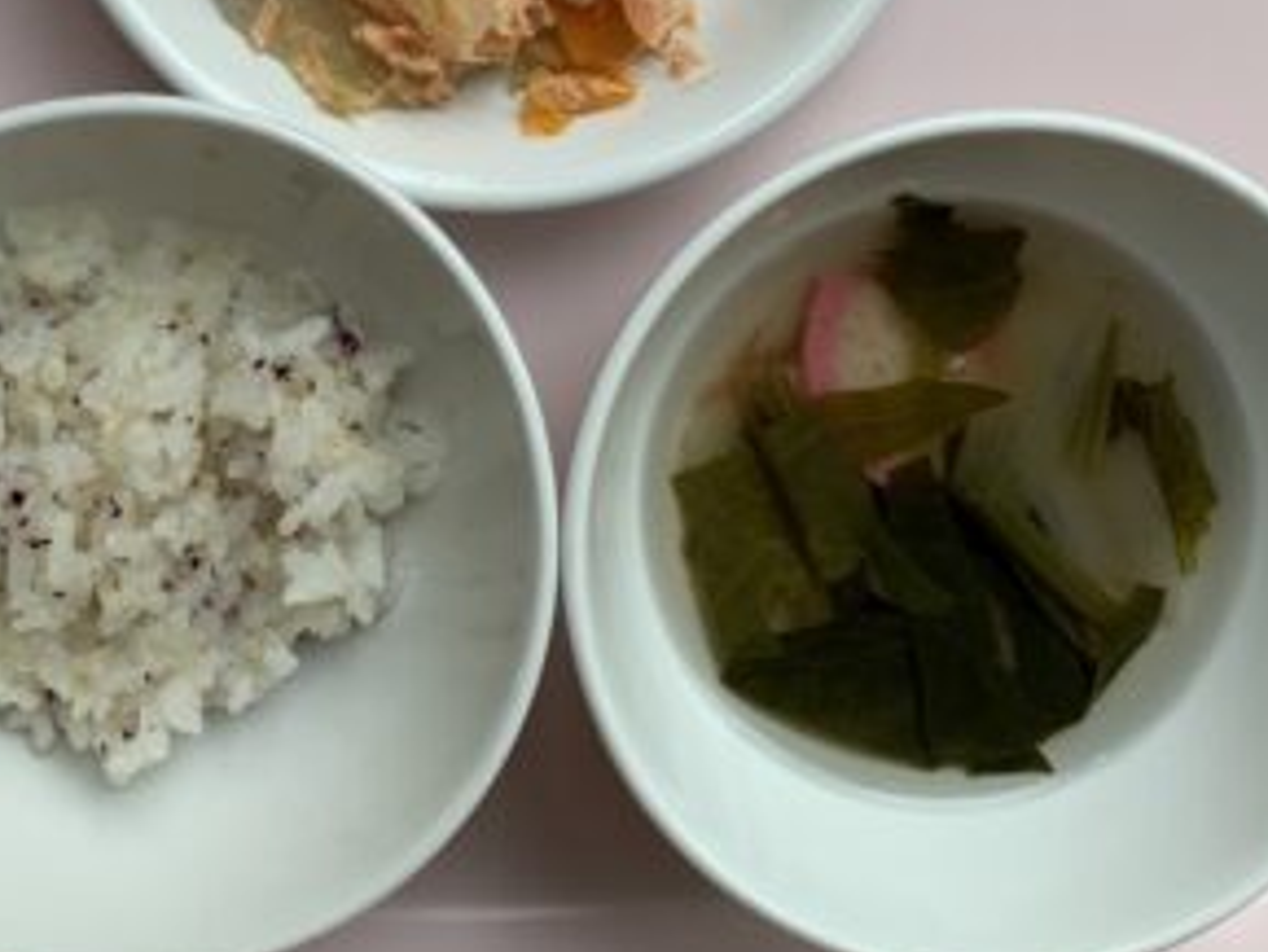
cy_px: 151
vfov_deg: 31.1
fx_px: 1649
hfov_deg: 41.6
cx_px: 448
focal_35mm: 45
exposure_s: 1/121
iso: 80
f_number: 1.8
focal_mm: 4.25
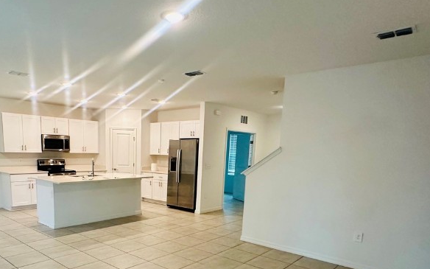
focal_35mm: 26
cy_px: 203
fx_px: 305
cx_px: 158
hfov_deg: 69.2
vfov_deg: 45.8
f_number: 2.2
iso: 320
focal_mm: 2.22
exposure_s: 1/120
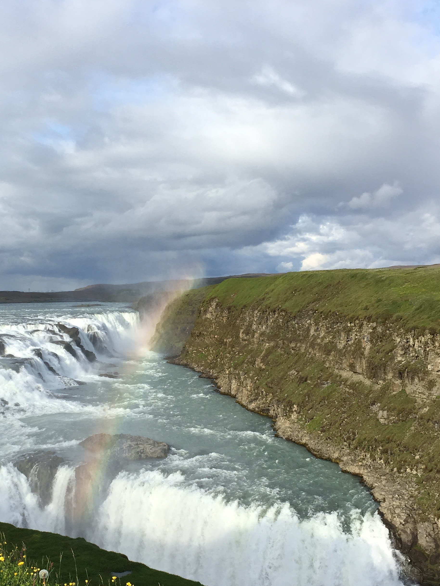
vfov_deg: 39.5
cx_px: 125
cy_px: 357
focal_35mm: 48
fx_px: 813
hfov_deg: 29.9
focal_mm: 4.15
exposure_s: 1/1054
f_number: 2.2
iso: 25
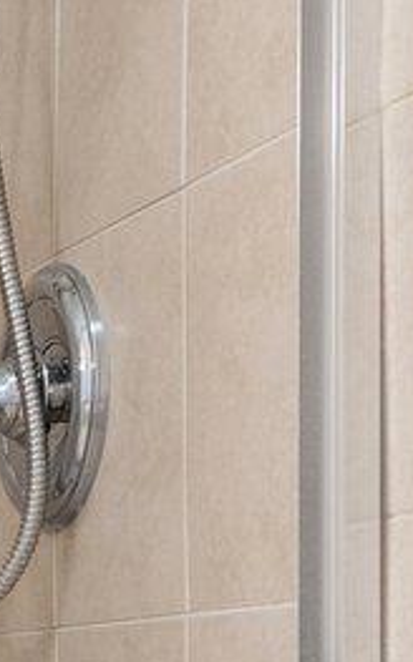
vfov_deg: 15.5
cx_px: -806
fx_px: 2363
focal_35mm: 131
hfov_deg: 8.5
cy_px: 758
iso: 800
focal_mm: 15
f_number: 8
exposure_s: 1.6
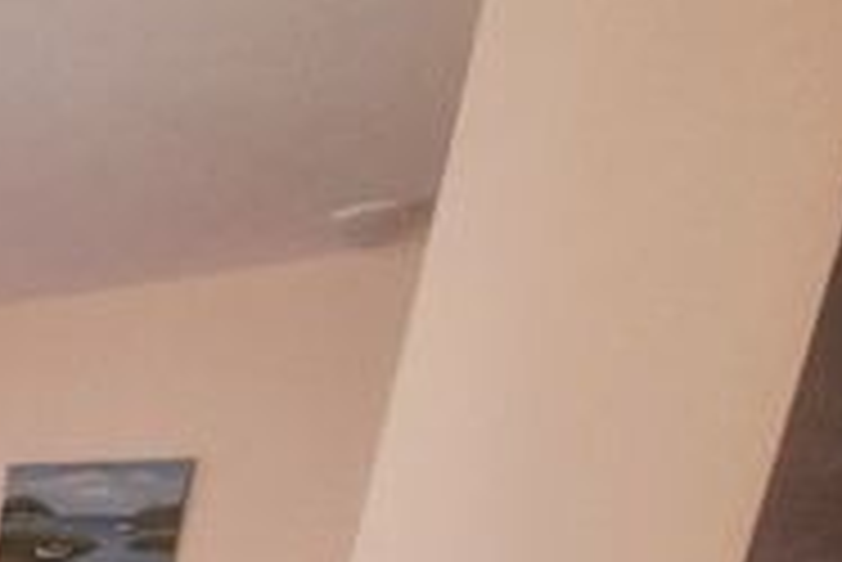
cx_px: -646
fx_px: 1194
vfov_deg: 20.8
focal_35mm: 51
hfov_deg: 22.8
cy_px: 931
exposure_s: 1/50
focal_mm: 2.2
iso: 100
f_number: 2.2
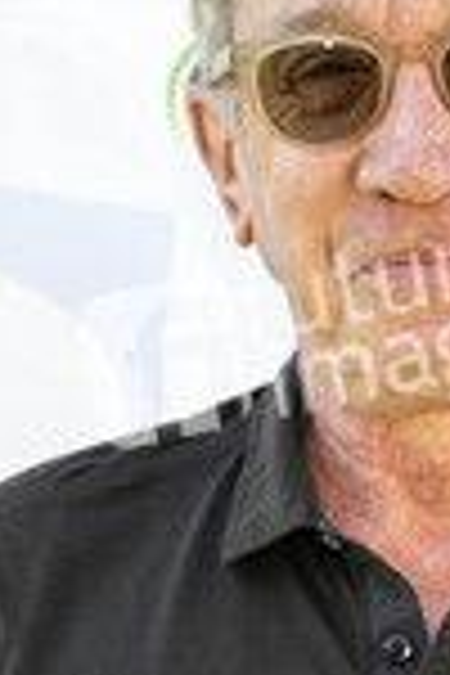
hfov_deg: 8.1
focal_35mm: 168
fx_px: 3150
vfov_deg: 12.2
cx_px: 441
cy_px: 567
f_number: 5.6
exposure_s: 1/200
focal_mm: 63
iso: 400
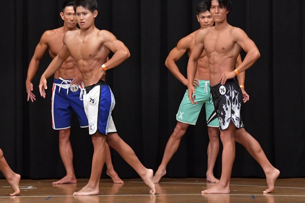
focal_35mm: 270
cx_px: 168
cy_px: 82
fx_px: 2287
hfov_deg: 7.6
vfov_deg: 5.1
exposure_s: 1/400
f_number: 5.6
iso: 6400
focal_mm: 145
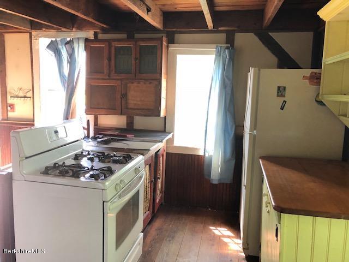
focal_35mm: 28
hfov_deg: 63.4
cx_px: 174
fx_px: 282
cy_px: 131
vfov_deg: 49.7
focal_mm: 3.99
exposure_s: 1/15
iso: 64
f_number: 1.8
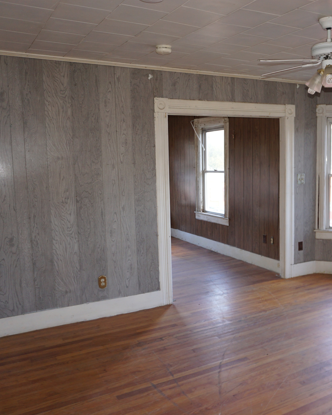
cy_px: 214
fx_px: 430
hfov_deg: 41.4
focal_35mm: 35
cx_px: 233
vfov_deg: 51.5
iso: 320
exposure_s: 1/60
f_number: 3.5
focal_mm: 16
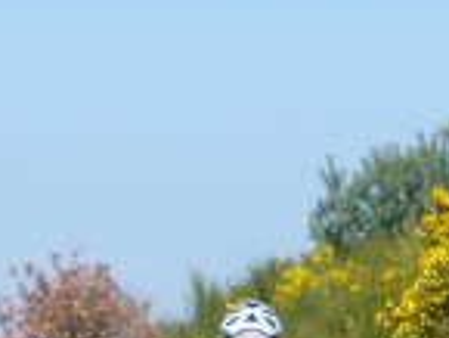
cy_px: 704
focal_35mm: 679
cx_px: -22
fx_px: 8815
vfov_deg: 2.2
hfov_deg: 2.9
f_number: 5.4
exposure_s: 1/400
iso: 100
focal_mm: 27.6
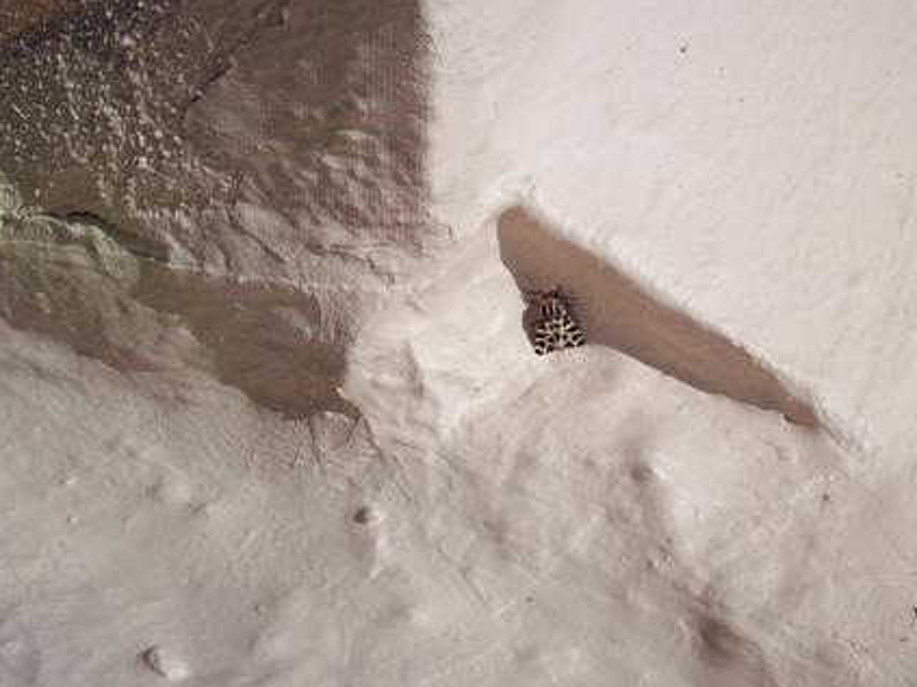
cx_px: 570
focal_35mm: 56
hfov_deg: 34.2
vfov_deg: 26.1
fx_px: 1483
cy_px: 345
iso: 80
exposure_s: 1/1088
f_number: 5.6
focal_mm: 6.2
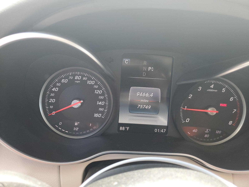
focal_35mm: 26
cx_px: 124
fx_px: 187
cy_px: 94
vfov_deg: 53.1
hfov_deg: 67.3
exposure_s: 1/120
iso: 59
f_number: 1.5
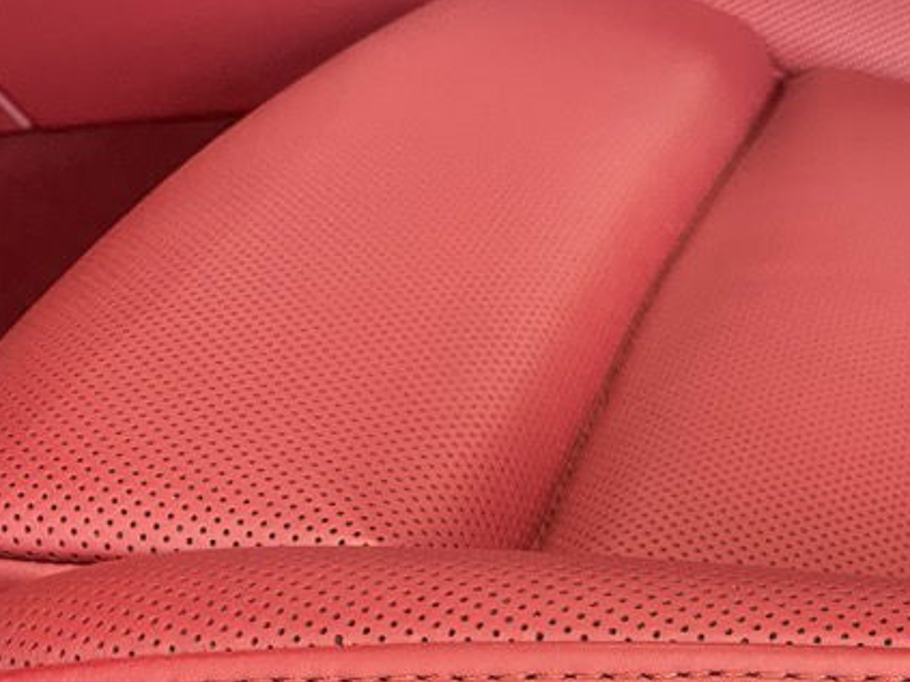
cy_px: 635
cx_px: 1007
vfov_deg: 22.6
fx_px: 1656
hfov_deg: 28.0
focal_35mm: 63
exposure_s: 1/50
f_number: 1.6
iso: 500
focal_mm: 4.2
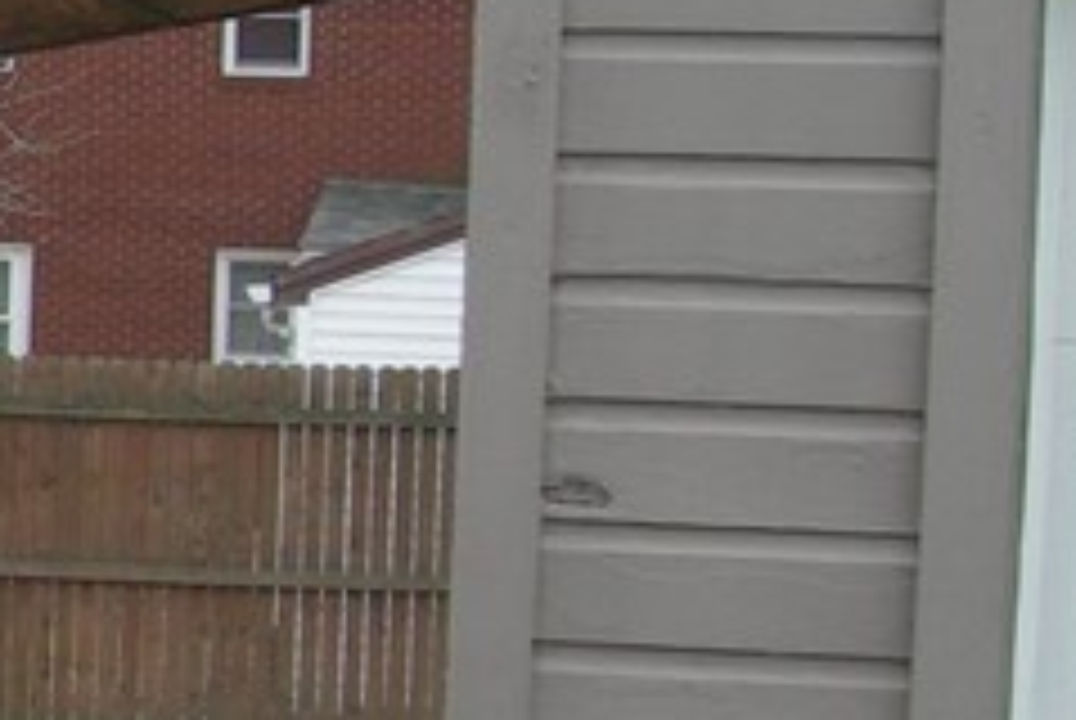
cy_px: 729
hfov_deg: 11.0
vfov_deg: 8.1
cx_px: -1090
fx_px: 5057
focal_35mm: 169
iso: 50
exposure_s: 1/142
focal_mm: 7.8
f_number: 4.8
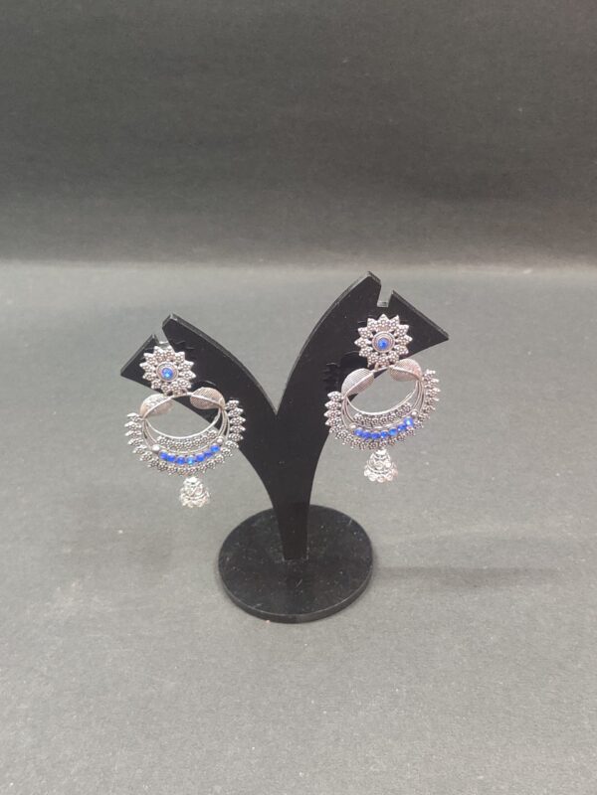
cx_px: 298
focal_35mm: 27
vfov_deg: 65.3
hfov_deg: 51.4
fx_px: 621
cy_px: 398
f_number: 1.75
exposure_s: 1/17
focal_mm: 4.75
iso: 3200
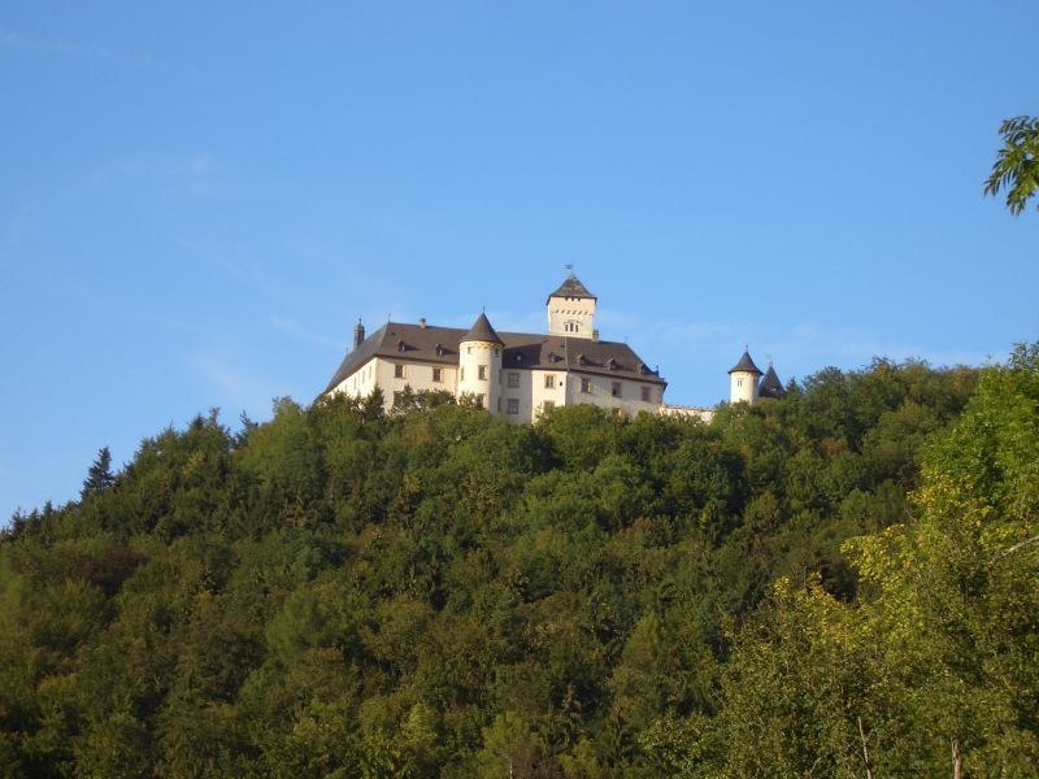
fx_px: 3152
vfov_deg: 14.1
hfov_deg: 18.7
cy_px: 390
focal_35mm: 105
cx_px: 520
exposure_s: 1/250
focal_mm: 17.4
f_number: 4.8
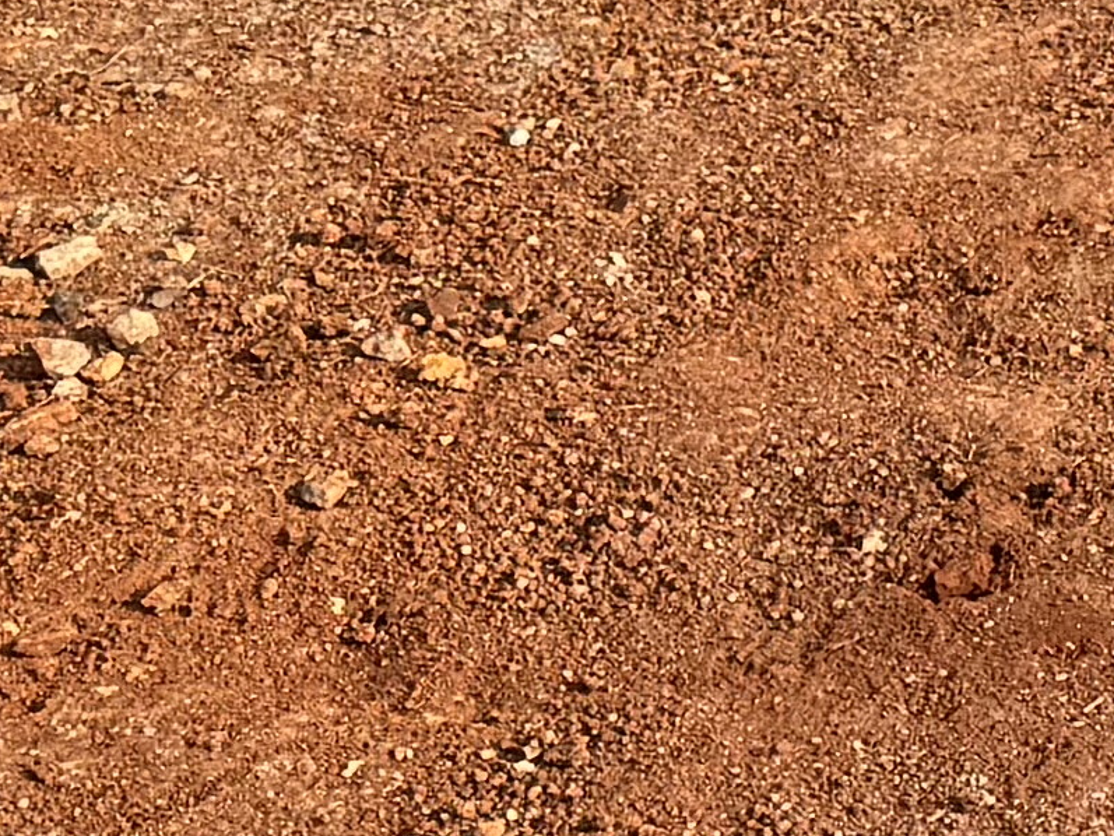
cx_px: 3554
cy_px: -781
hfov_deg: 8.9
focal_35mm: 172
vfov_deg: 8.3
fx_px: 5536
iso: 80
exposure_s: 1/2415
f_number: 1.78
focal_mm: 6.86
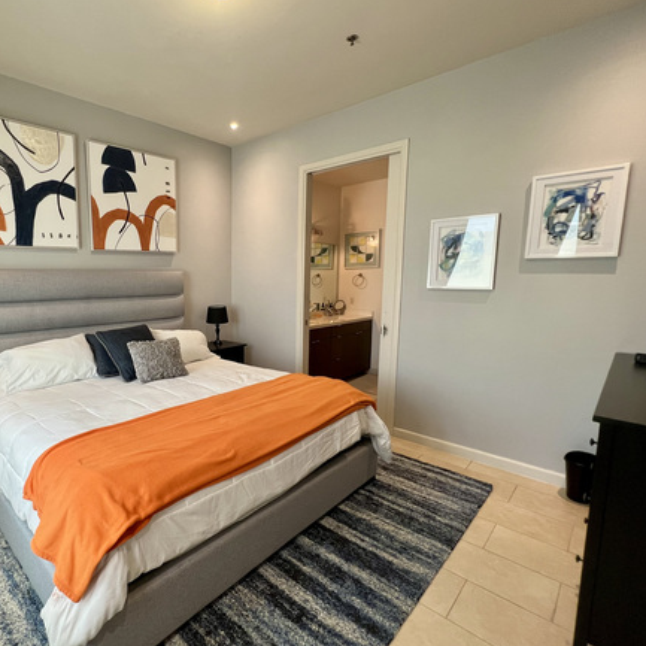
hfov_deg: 81.0
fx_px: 359
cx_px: 212
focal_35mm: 17
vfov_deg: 84.0
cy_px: 327
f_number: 1.8
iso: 160
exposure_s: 1/60
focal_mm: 1.57
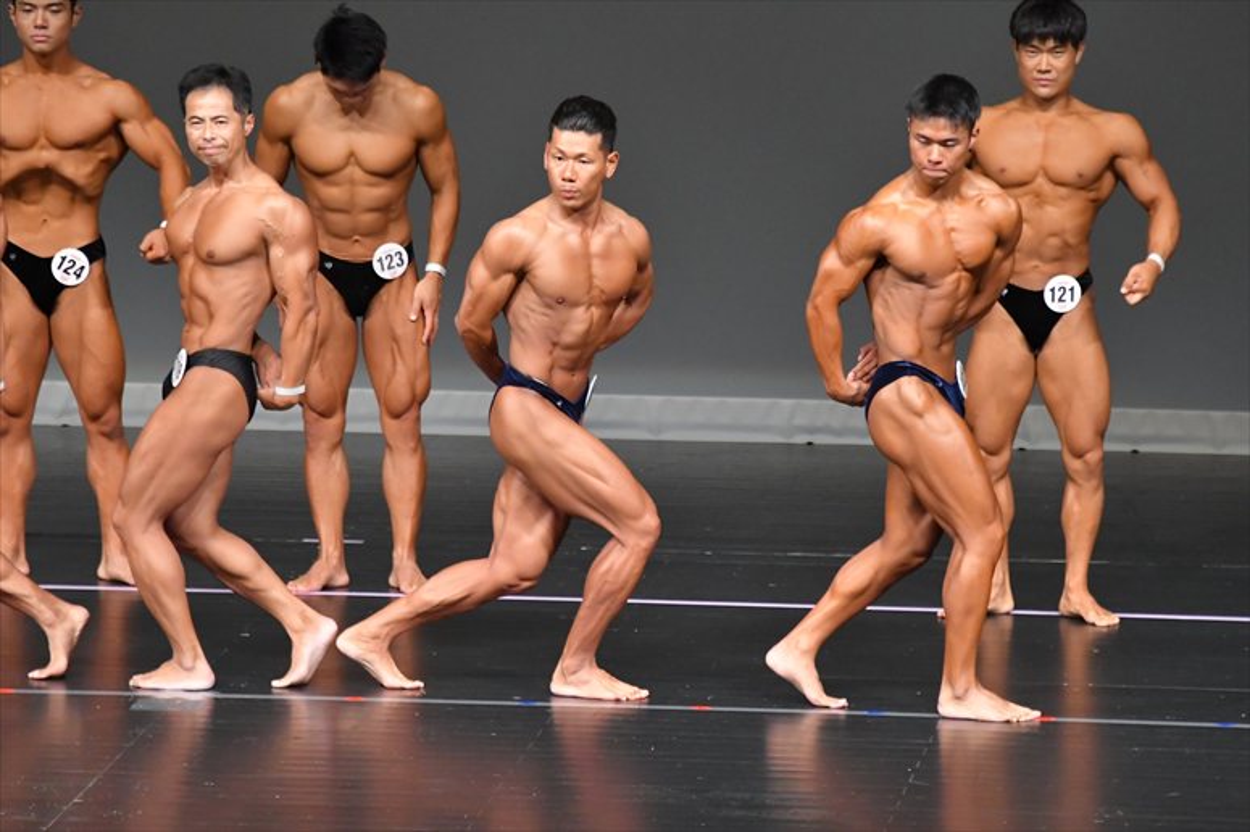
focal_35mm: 315
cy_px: 416
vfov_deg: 4.4
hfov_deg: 6.5
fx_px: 10932
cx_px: 625
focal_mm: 210
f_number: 5.6
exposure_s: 1/400
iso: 5000
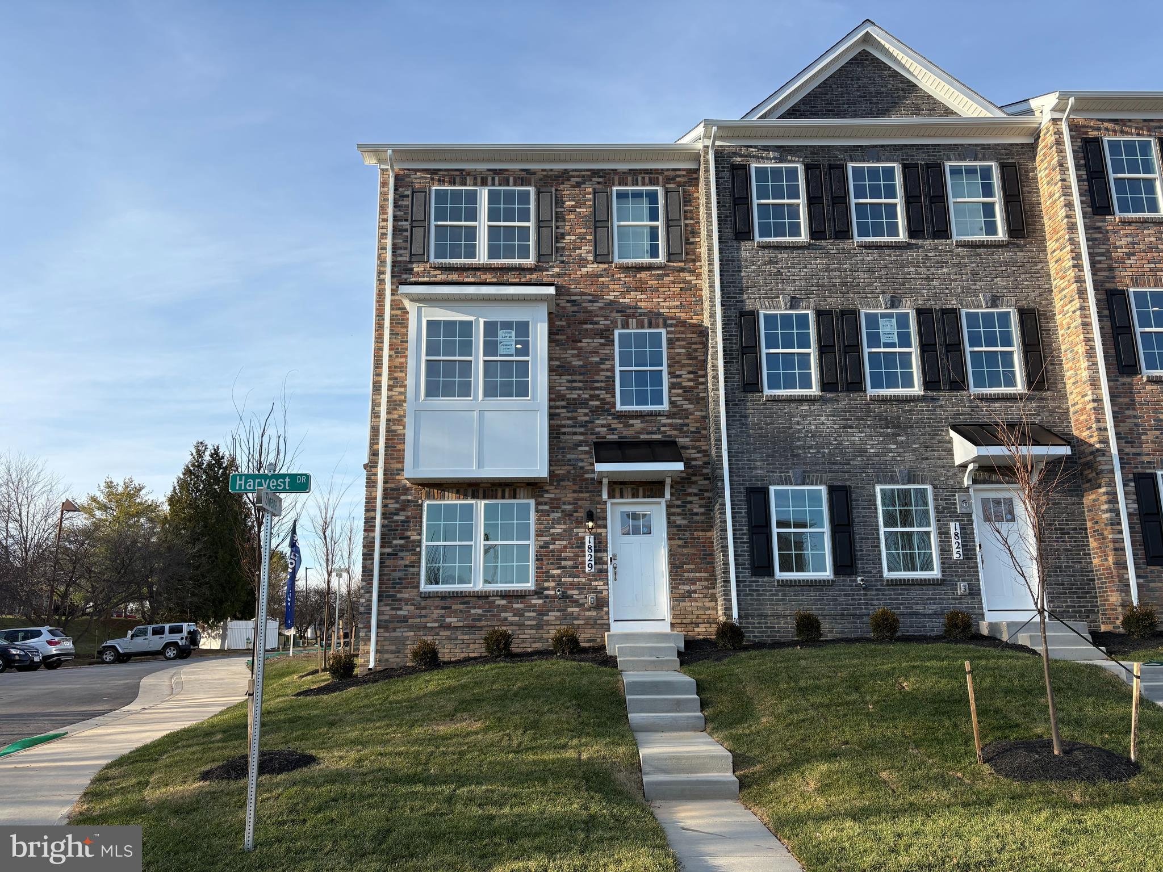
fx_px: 874
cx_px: 582
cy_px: 436
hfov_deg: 67.3
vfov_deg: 53.1
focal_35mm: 26
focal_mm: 5.96
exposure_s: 1/1550
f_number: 1.6
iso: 50
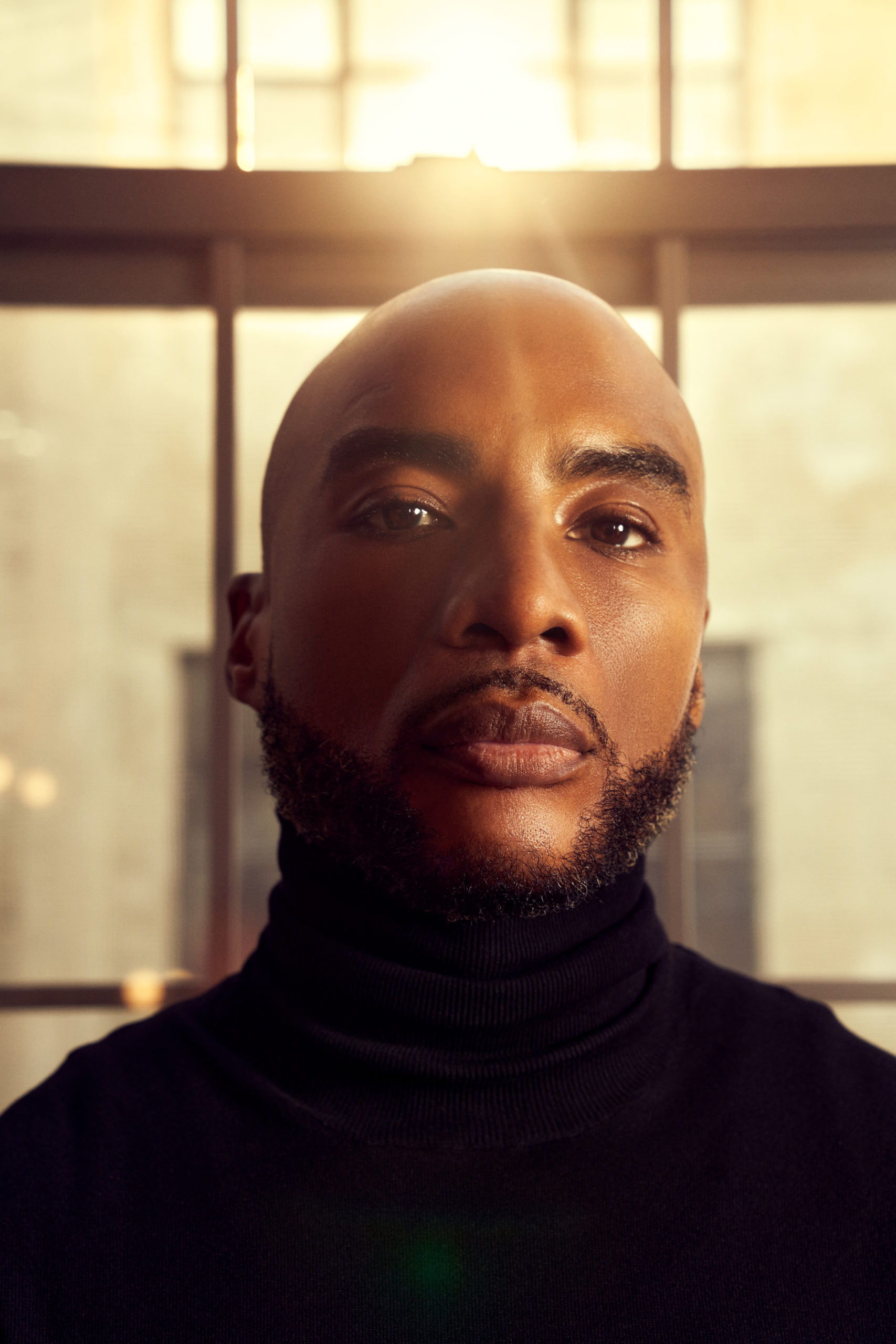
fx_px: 2240
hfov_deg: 22.6
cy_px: 672
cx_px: 448
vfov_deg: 33.4
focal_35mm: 60
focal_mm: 60
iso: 125
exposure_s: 1/125
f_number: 5.6
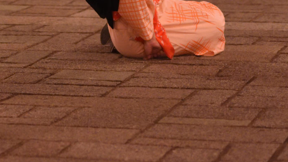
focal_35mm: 268
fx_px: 2046
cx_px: -103
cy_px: -155
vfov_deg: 4.5
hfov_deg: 7.9
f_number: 2.8
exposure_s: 1/13
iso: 3200
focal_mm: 70
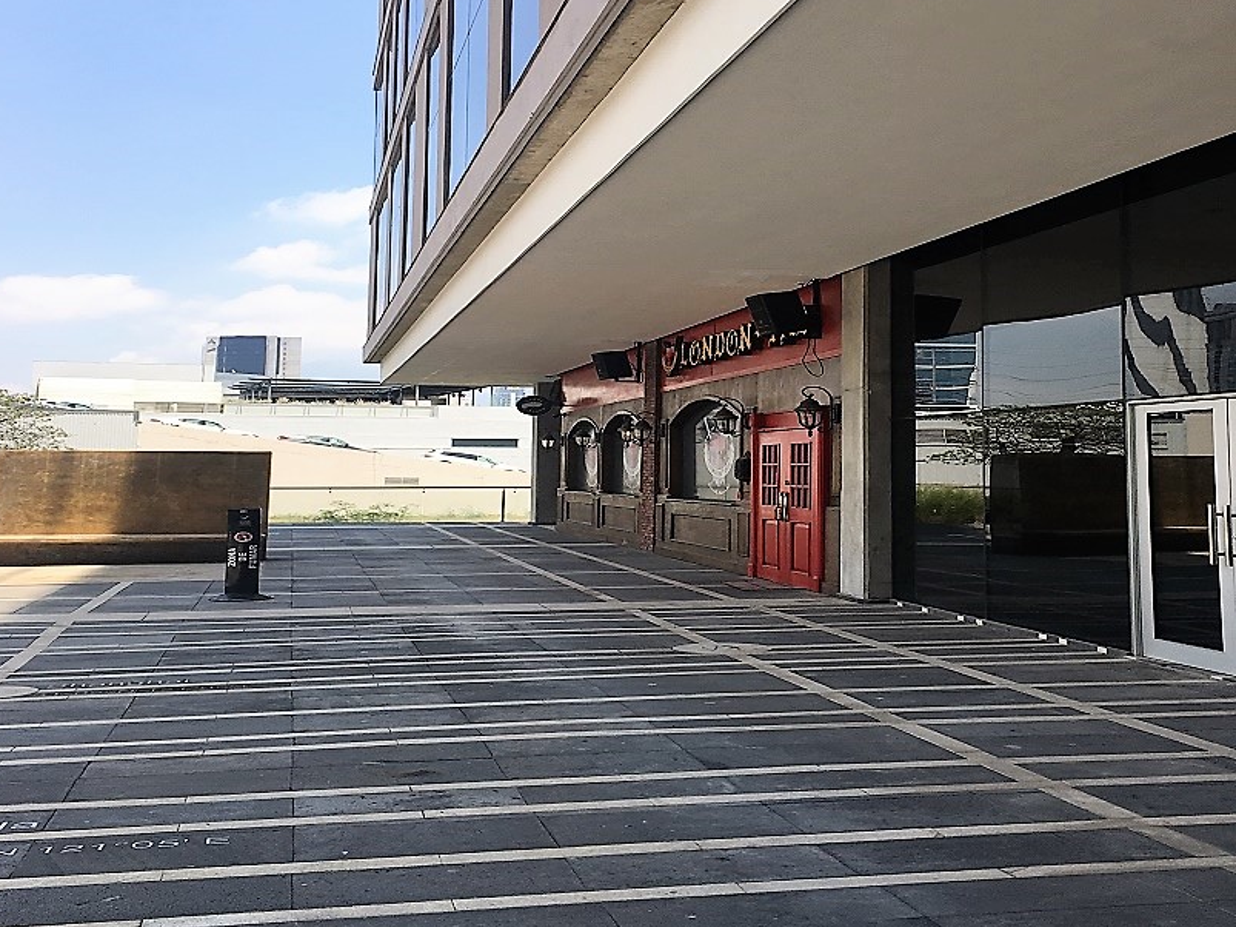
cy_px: 394
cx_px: 745
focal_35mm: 37
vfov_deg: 38.6
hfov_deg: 49.8
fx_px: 1321
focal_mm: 4.15
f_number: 2.2
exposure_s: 1/1183
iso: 25
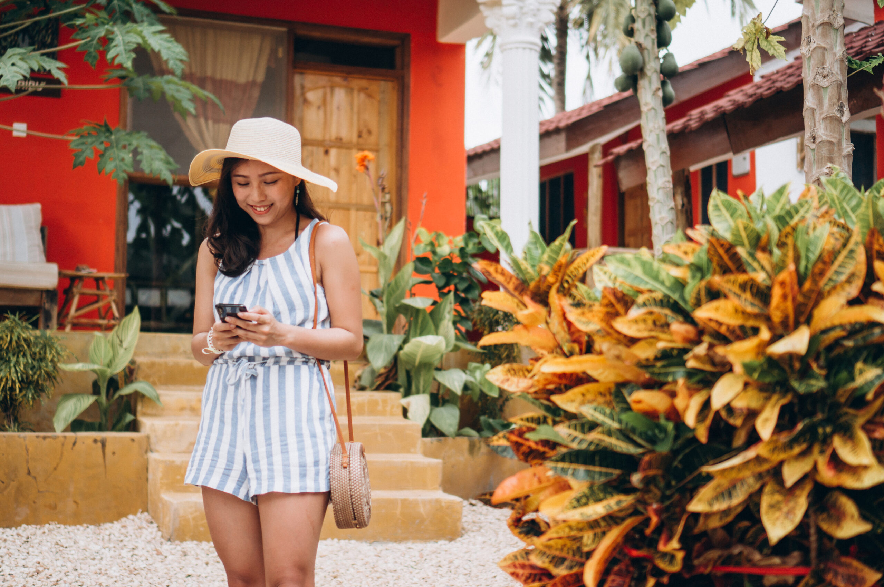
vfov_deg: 25.7
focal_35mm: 52
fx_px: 1288
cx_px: 442
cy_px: 294
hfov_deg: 37.9
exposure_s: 1/640
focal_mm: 35
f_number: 1.8
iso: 100
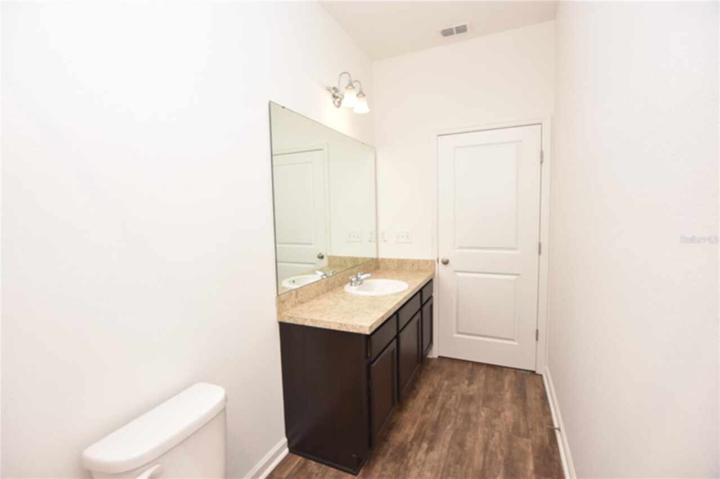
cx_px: 360
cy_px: 240
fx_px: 300
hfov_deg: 100.4
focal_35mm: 15
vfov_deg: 77.3
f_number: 4
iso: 400
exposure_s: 1/60
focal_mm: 10
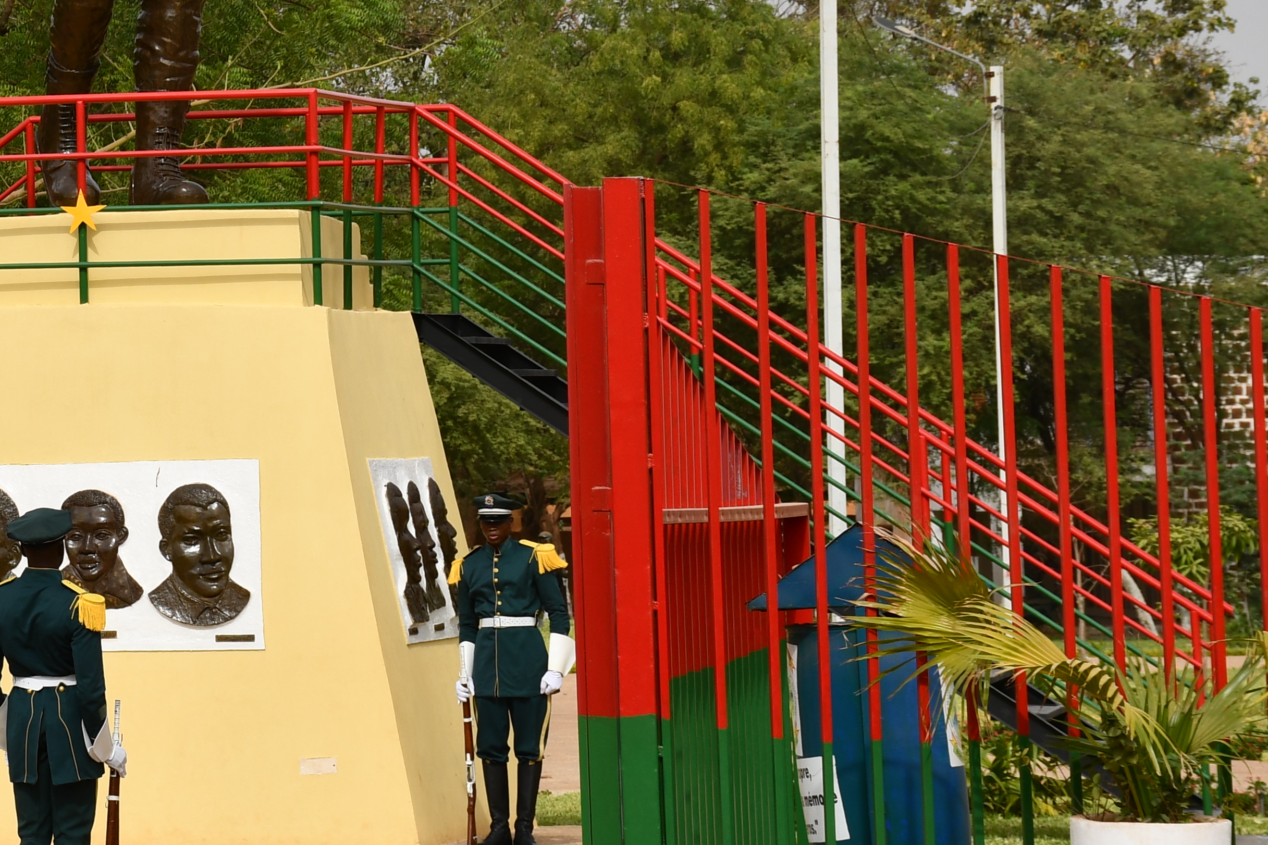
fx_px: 7255
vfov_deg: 6.7
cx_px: -114
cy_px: 76
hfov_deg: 9.9
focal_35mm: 206
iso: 100
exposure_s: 1/320
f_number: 9
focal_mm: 60
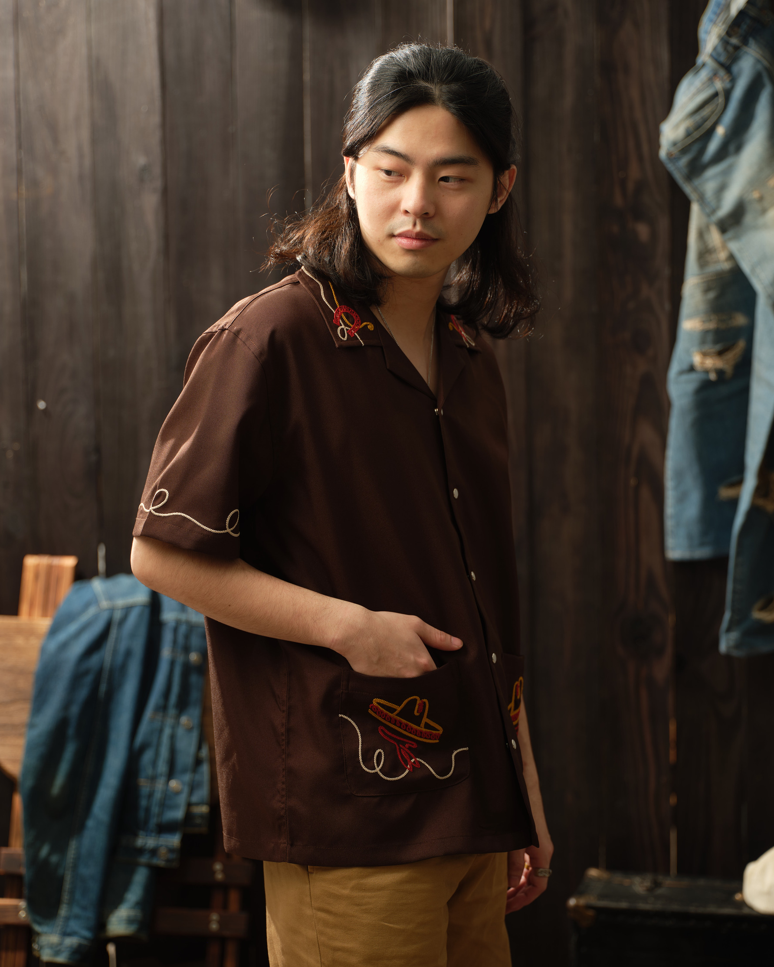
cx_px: 388
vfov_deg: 23.0
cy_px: 506
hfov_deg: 18.5
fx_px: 2377
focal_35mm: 83
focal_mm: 100
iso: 80
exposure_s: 1/125
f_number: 4
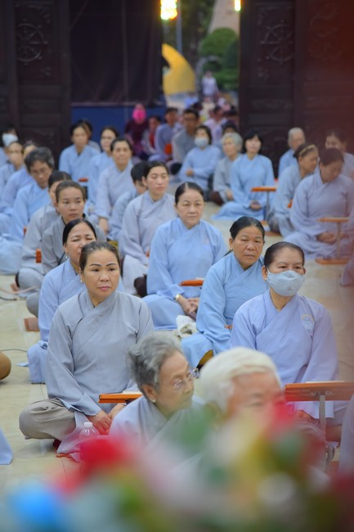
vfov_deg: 17.1
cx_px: 177
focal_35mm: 120
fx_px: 1771
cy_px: 266
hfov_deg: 11.4
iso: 1250
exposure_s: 1/80
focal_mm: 120
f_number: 4
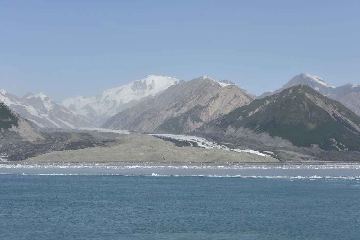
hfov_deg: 32.4
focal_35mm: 62
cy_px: 120
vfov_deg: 21.9
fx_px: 620
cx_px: 180
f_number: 9
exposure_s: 1/320
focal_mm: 62
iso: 100
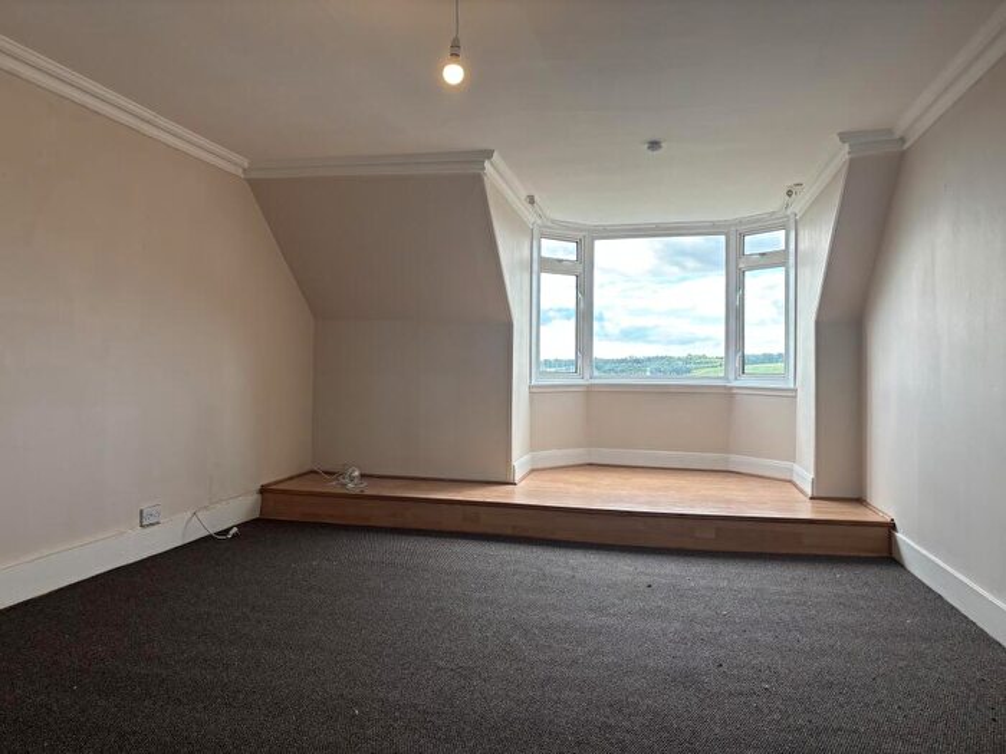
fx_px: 756
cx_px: 503
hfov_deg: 67.3
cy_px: 377
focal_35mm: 26
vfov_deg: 53.1
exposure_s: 1/209
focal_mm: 5.96
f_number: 1.6
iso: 40
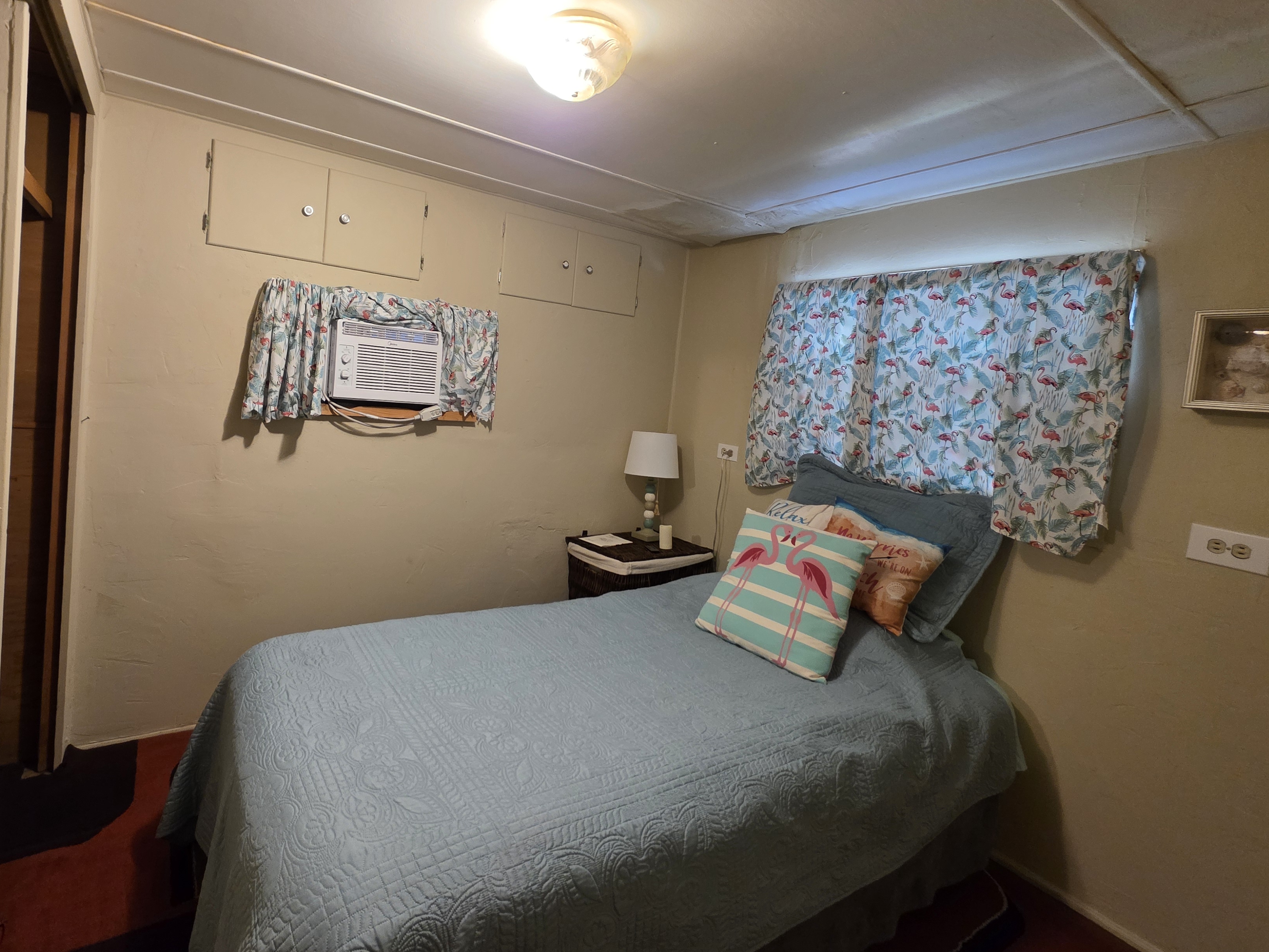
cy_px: 410
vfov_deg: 77.7
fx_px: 587
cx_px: 528
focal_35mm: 16
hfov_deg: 93.6
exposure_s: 1/60
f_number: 1.9
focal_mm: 2.2
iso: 250
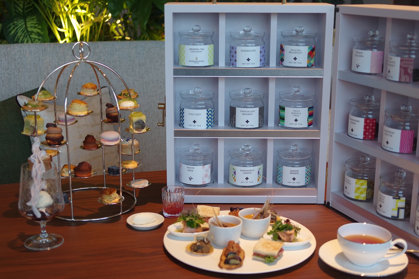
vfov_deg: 25.9
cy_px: 140
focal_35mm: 52
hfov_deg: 38.2
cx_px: 210
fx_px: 604
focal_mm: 35
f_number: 2.8
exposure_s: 1/30
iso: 800
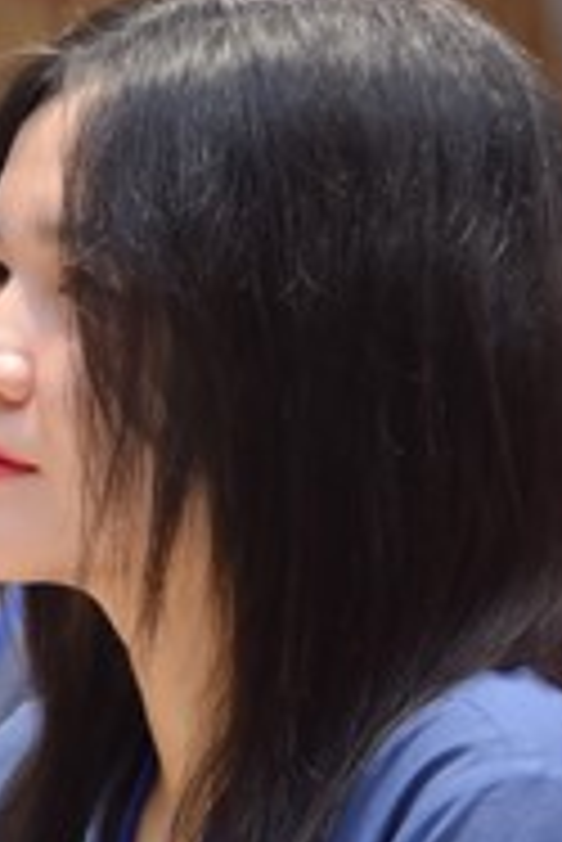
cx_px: -263
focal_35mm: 319
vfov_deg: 6.4
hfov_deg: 4.3
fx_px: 7456
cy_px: 729
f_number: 4
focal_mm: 92
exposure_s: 1/160
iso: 1250
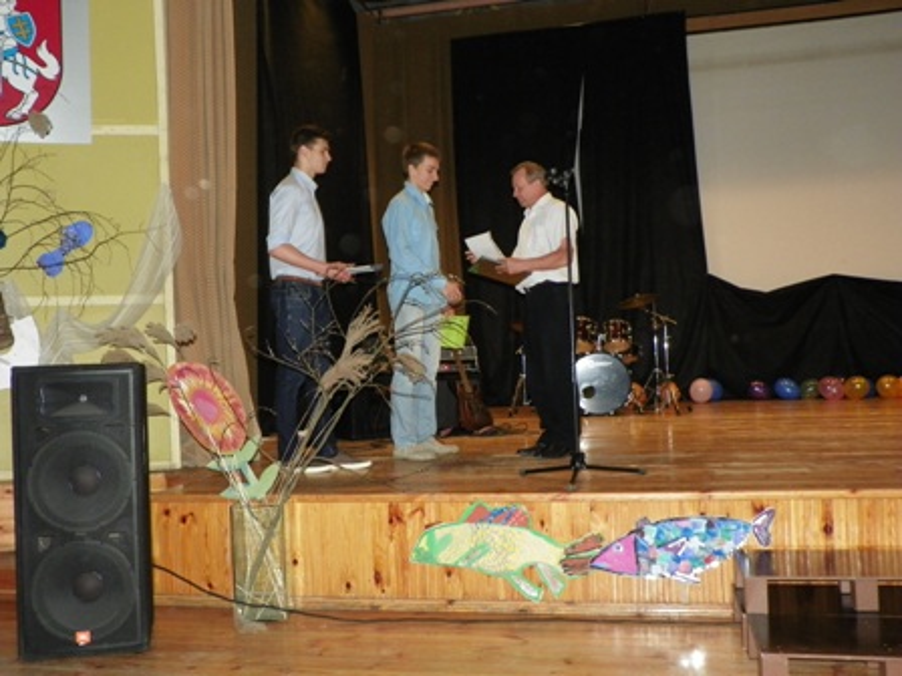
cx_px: 451
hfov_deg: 52.6
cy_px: 338
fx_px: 912
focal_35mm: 35
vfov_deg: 40.7
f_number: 3.2
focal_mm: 6.2
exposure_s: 1/30
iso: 250
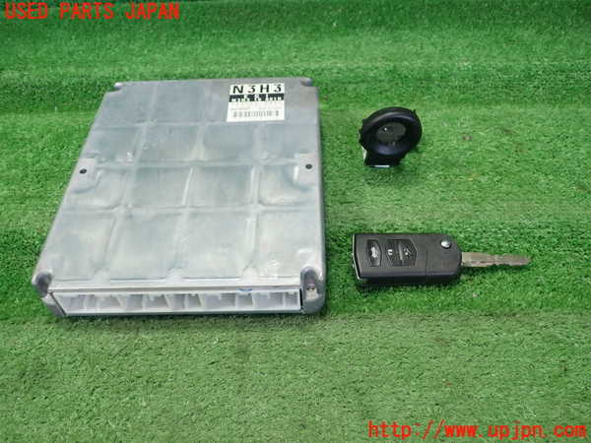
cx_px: 296
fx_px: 512
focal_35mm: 30
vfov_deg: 46.8
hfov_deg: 60.0
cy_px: 222
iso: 320
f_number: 2.3
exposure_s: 1/125
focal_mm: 5.5
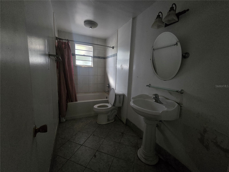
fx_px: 86
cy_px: 86
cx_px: 114
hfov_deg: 106.2
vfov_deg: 89.9
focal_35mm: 13
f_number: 2.2
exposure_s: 1/40
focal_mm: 2.2
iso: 1600
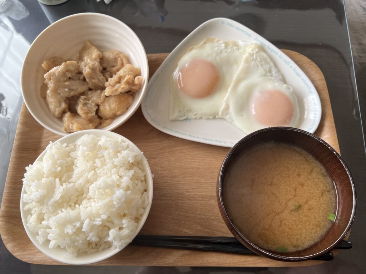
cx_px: 183
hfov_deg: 67.3
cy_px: 137
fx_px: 275
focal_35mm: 26
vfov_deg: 53.1
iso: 40
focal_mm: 5.7
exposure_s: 1/121
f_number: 1.5
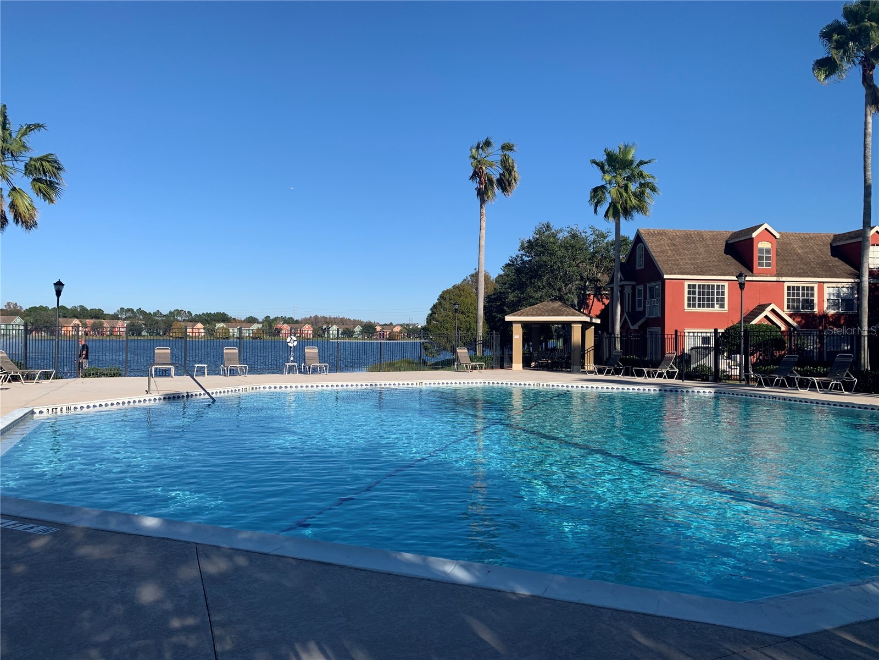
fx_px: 660
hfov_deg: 67.3
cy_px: 330
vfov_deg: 53.1
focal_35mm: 26
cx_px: 440
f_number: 1.8
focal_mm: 4.25
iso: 25
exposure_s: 1/2833
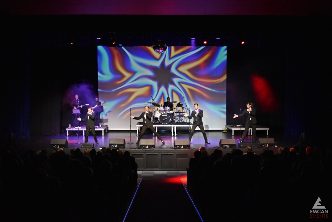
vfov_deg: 34.2
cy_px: 111
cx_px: 166
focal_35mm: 39
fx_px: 360
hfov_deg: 49.5
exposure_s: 1/80
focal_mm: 26
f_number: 4
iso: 1600
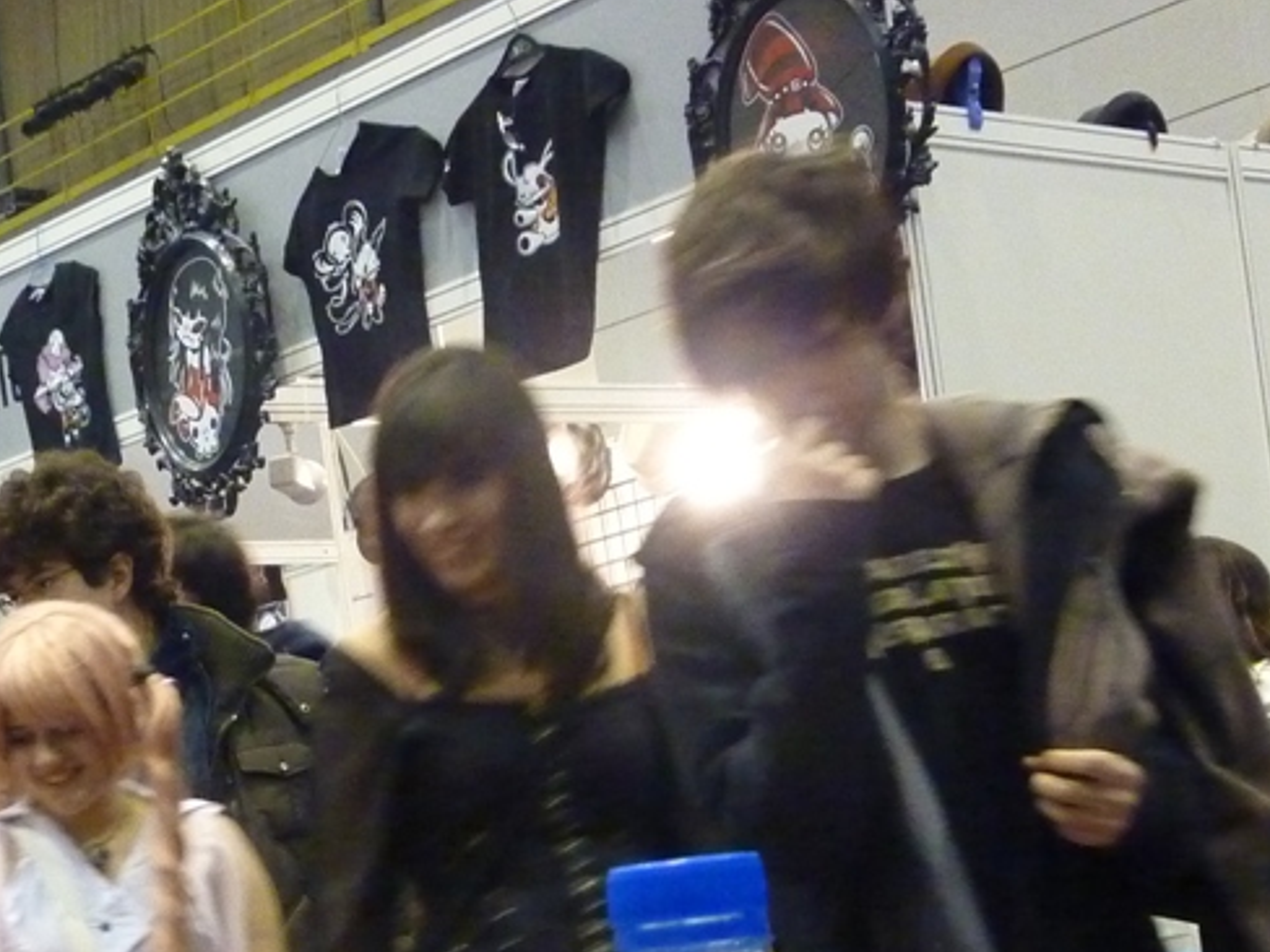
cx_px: 276
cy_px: 1026
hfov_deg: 23.3
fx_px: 3045
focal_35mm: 83
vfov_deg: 17.2
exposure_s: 1/20
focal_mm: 6.1
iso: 800
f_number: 3.6
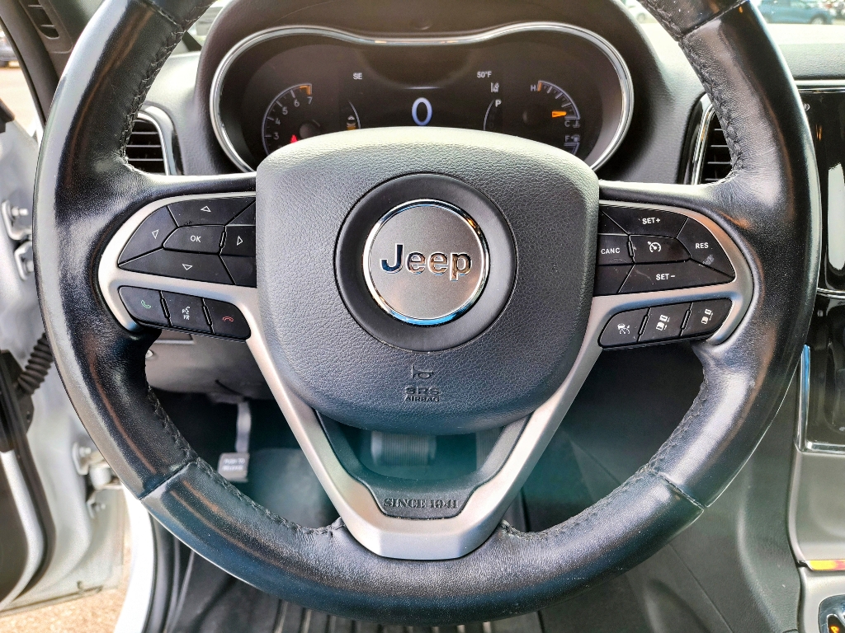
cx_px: 422
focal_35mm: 23
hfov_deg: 73.9
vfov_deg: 58.9
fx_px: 561
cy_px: 316
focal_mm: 5.56
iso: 126
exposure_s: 1/120
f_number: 1.8
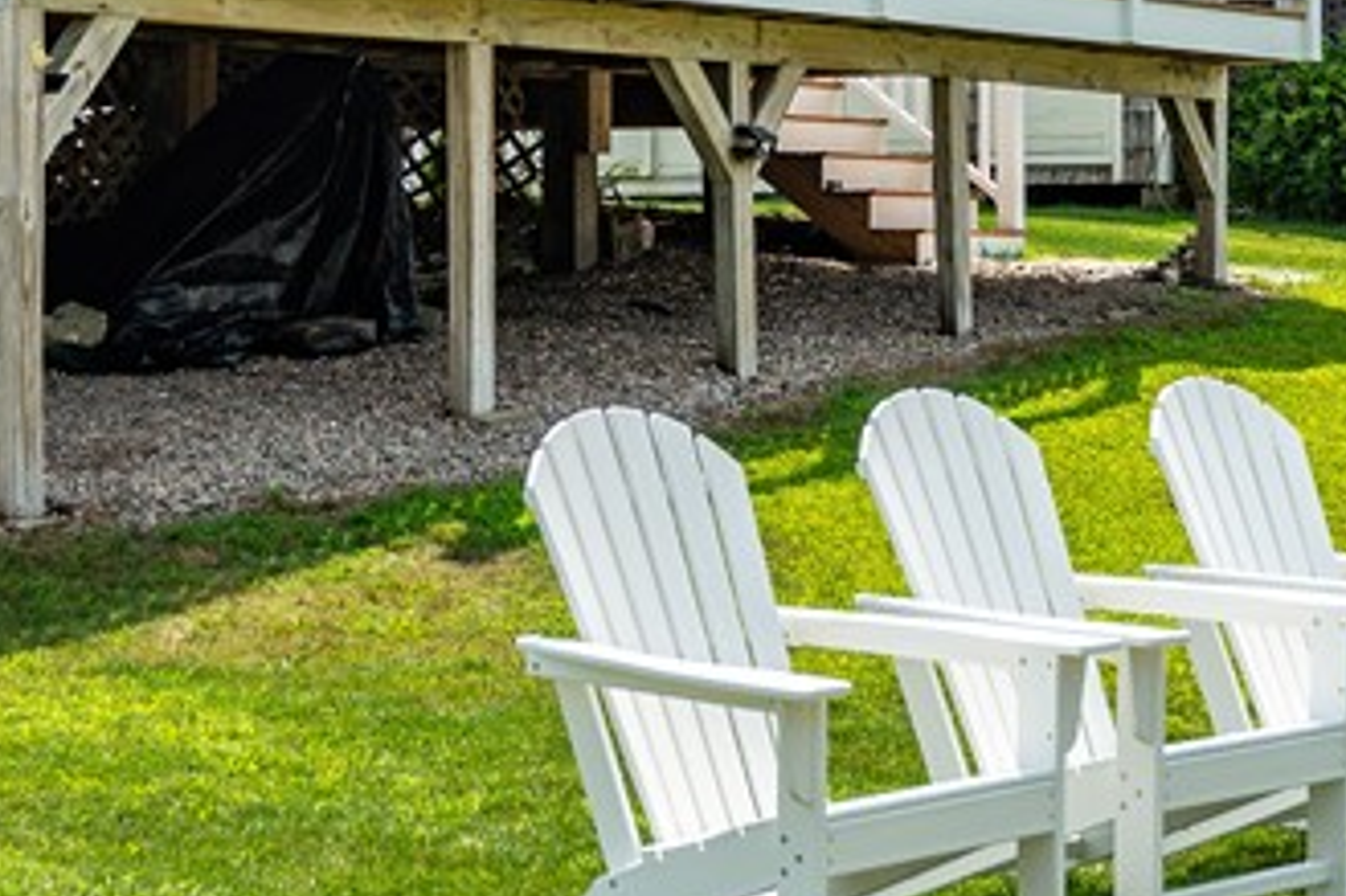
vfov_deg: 13.6
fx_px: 3699
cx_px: 475
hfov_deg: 20.6
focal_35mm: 99
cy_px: -25
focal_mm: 30
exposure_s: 1/500
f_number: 6.3
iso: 100
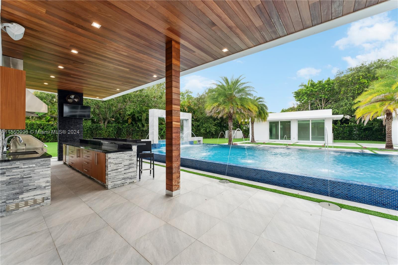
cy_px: 132
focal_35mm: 14
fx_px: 155
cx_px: 199
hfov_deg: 104.3
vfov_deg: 81.2
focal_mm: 14
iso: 200
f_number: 9
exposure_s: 1/25
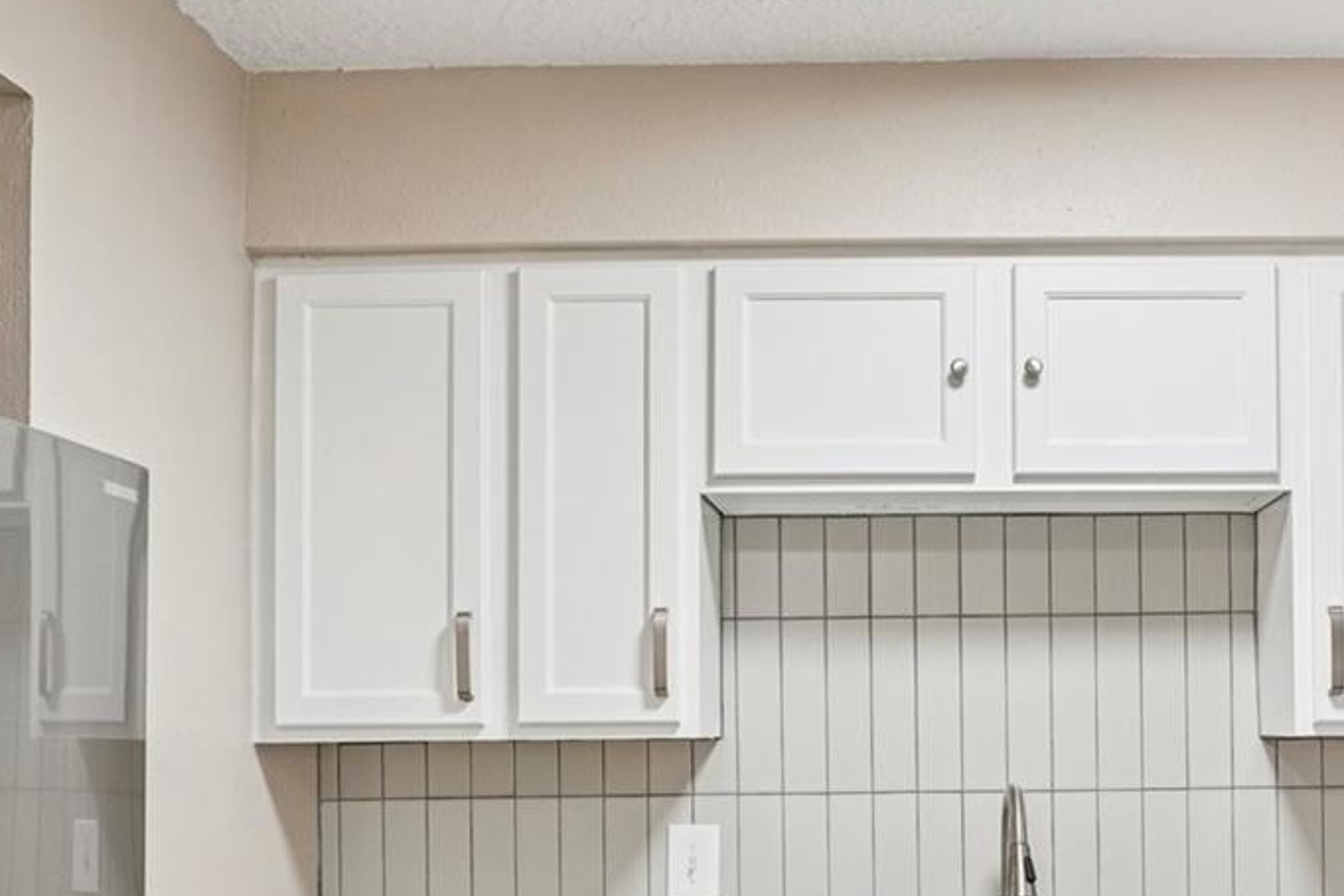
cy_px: 710
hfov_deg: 41.4
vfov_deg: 28.1
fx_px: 1755
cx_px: 886
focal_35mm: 47
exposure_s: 1/10
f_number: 8
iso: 400
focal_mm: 20
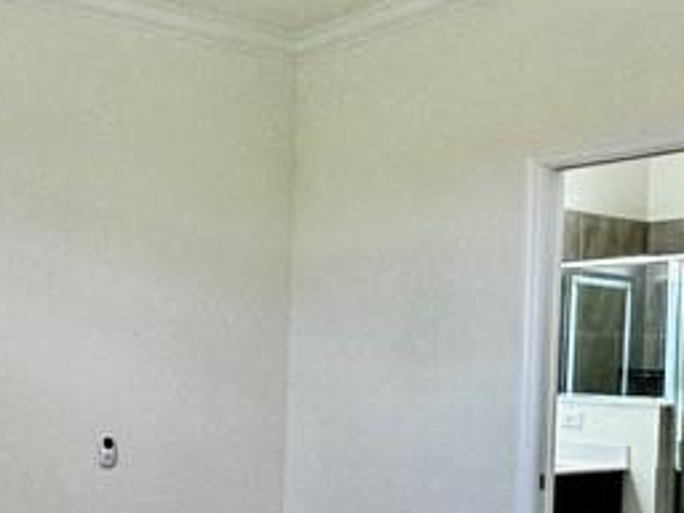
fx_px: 1107
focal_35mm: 56
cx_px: 112
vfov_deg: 25.9
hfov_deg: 33.1
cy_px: 361
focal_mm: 2.22
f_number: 2.2
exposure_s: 1/120
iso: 160
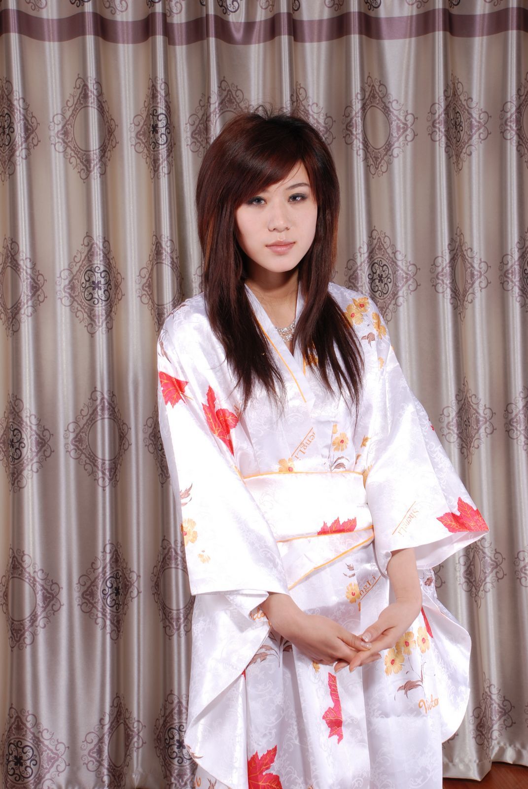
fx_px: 1448
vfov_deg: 30.5
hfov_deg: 20.7
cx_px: 264
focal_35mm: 66
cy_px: 394
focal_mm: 44
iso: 100
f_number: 8
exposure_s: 1/8
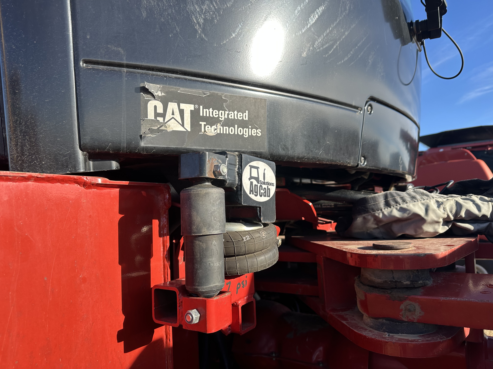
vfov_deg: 56.8
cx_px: 246
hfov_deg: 71.6
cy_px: 184
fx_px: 342
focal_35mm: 24
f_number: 1.78
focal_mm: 6.86
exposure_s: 1/1339
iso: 80
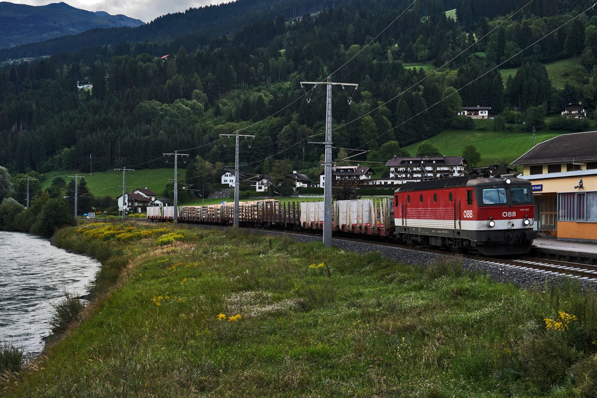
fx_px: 772
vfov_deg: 28.9
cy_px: 209
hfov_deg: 42.3
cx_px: 300
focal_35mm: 47
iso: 200
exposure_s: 1/320
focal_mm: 29
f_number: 5
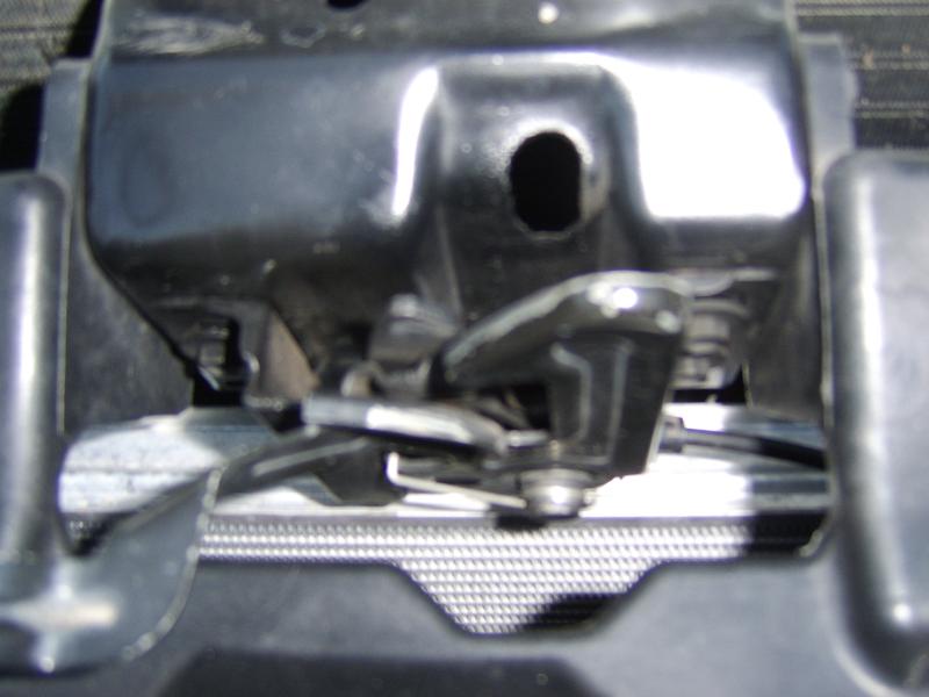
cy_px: 348
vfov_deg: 45.4
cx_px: 464
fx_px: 832
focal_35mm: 31
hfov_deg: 58.4
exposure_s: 1/30
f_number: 2.7
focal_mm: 8.13
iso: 141
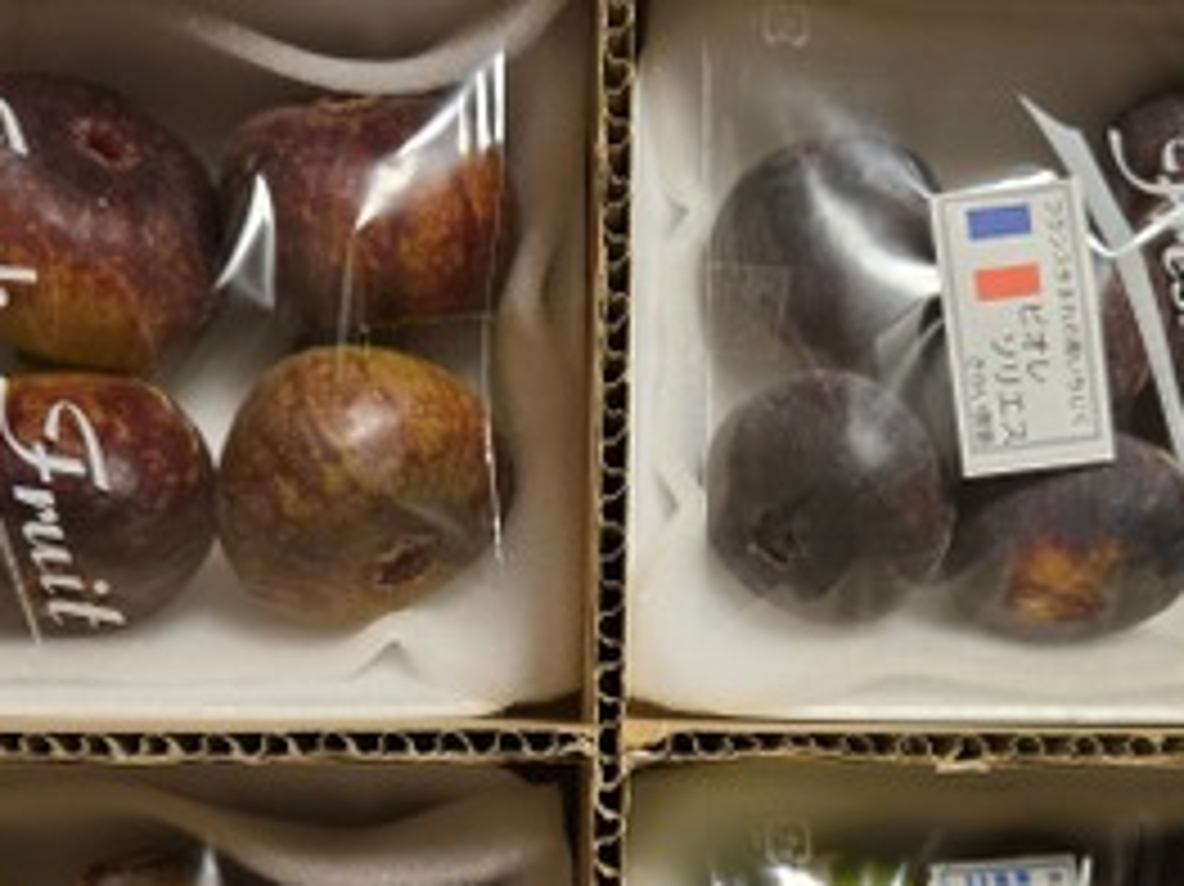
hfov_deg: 44.8
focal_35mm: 42
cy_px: 666
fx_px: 1436
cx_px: 599
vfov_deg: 33.6
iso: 200
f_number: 1.8
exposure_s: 1/52
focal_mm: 5.4
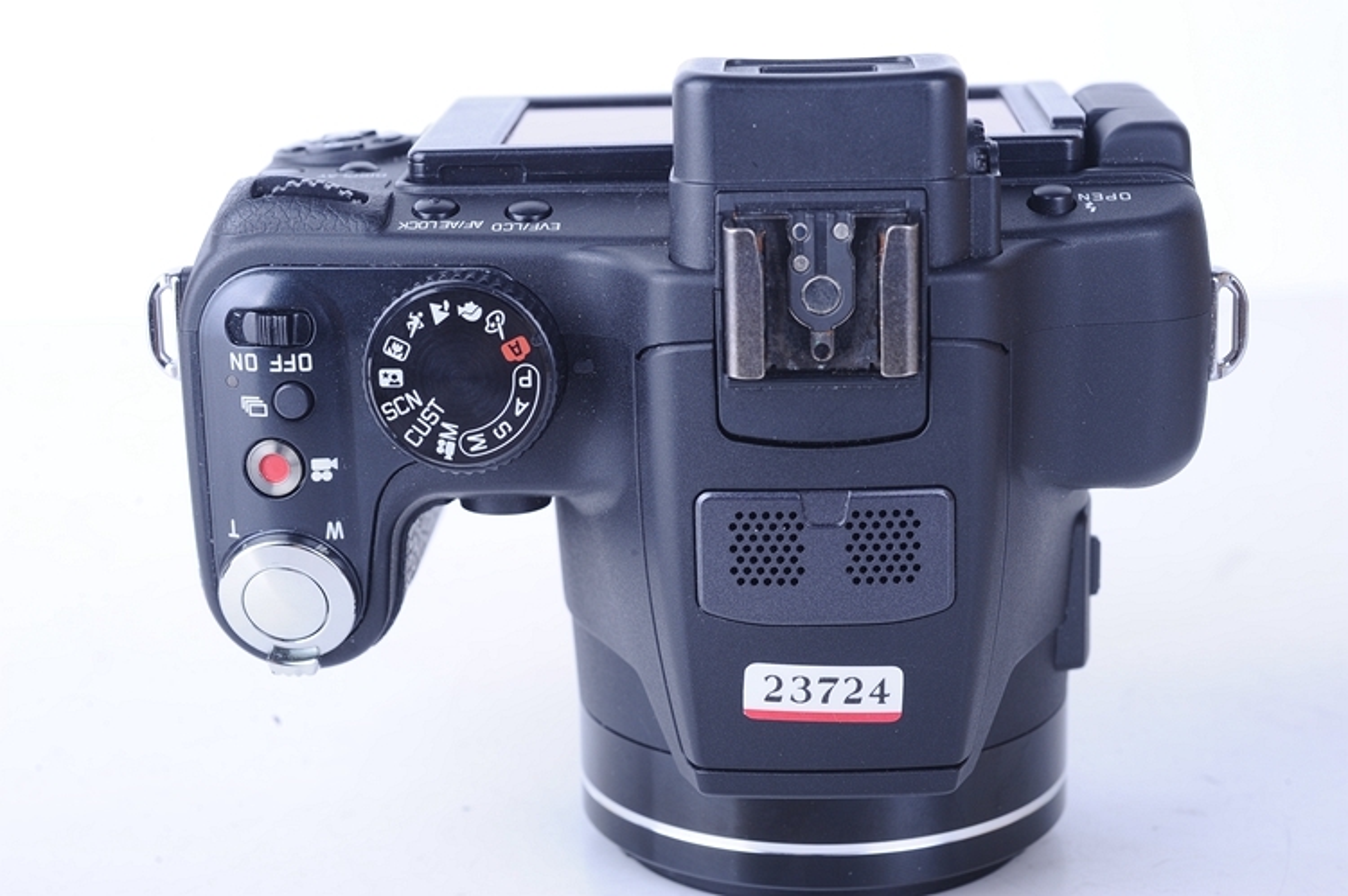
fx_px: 2245
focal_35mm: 60
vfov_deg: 22.6
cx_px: 674
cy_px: 448
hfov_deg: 33.4
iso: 200
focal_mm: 60
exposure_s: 1/160
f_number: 11
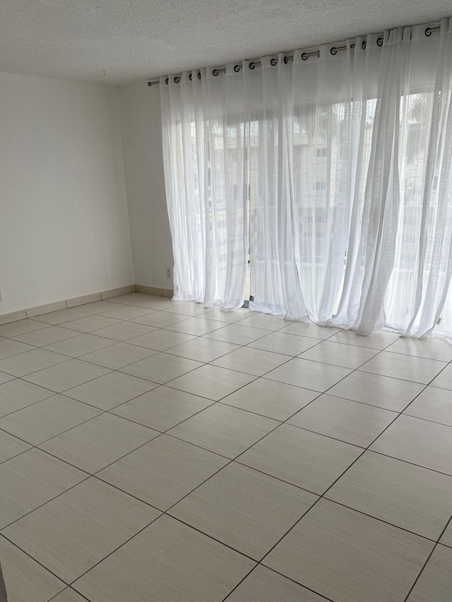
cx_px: 212
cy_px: 338
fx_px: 505
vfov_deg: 61.4
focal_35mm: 29
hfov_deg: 48.2
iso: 80
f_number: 1.78
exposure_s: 1/637
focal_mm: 6.76
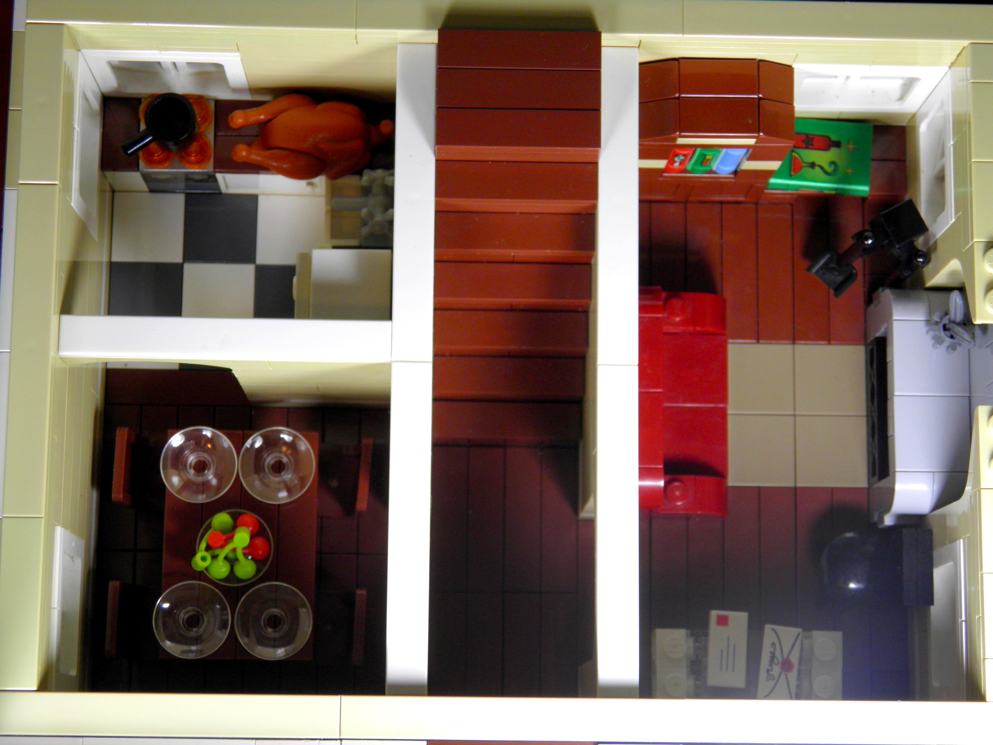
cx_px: 496
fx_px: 2094
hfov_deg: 26.7
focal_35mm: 73
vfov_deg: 20.2
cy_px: 372
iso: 100
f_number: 3.9
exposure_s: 1/40
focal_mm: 13.2
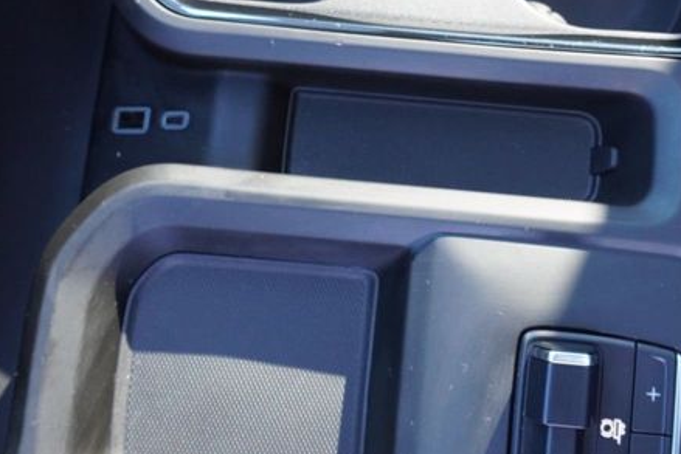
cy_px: 102
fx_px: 1060
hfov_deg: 35.5
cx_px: 413
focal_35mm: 56
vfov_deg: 23.9
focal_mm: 16
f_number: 4
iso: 1250
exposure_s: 1/60
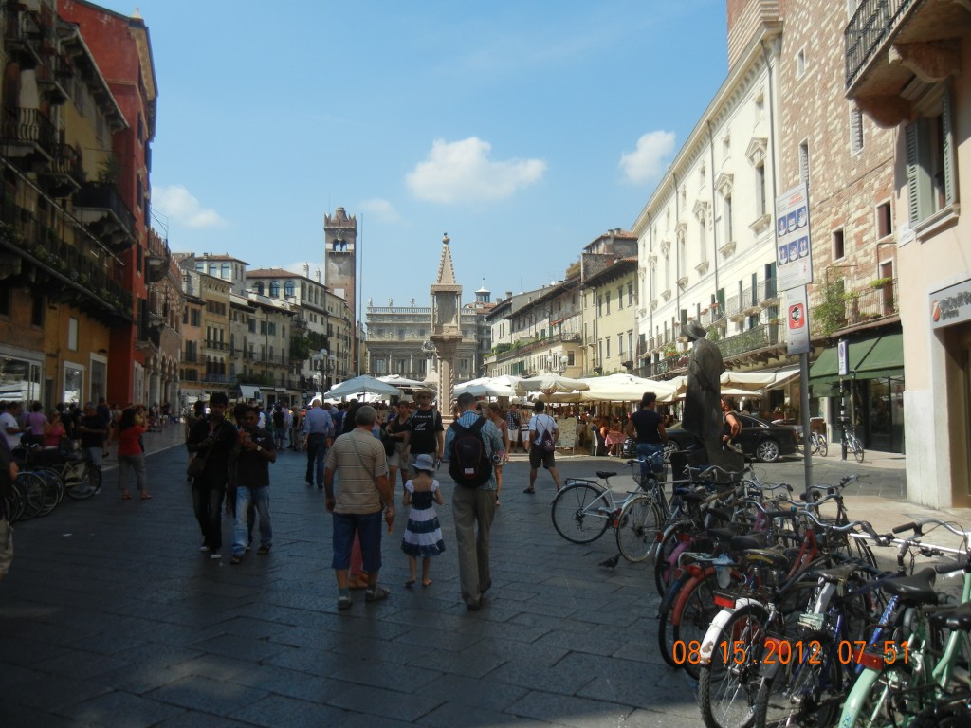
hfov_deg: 60.0
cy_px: 364
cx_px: 486
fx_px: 842
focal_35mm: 30
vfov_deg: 46.8
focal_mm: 5.4
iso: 160
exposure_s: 1/385
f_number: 7
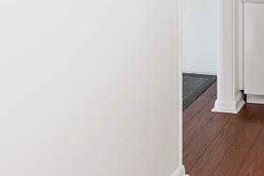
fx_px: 447
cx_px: 269
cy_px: -73
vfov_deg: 19.8
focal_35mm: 61
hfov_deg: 30.4
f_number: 8
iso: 400
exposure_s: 1/5
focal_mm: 17
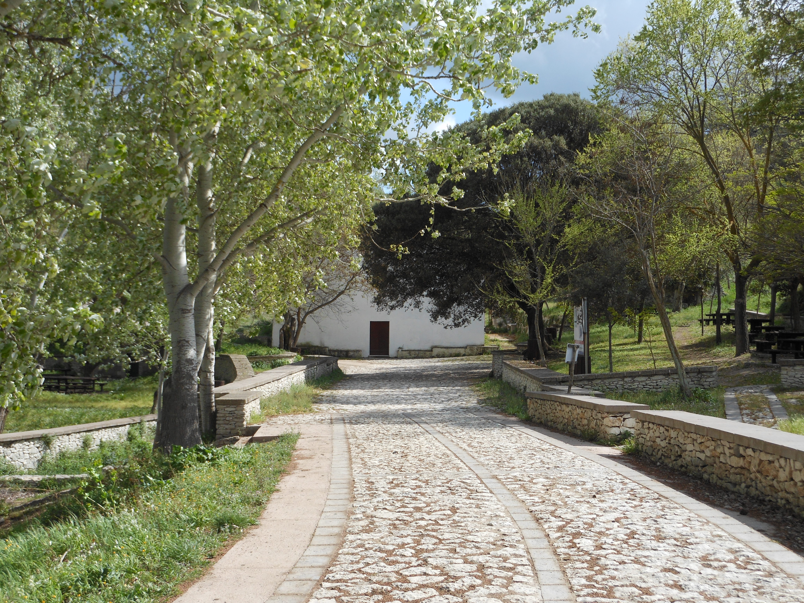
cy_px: 302
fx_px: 1045
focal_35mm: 45
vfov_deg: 32.2
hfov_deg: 42.1
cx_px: 402
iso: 80
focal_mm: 8.1
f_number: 4.6
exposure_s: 1/400
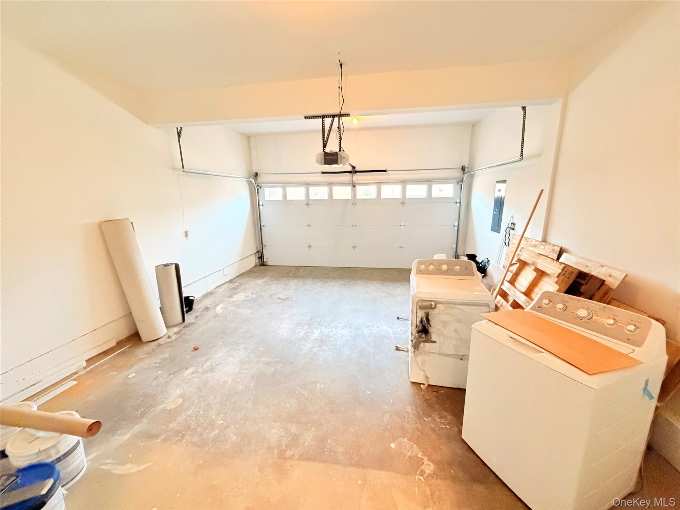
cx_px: 340
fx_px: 275
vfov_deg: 85.7
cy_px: 255
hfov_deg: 102.1
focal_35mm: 14
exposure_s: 1/60
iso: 1000
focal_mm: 2.22
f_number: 2.2
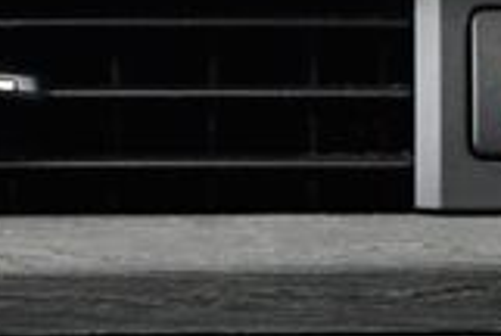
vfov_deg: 9.3
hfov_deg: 14.2
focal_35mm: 143
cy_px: 523
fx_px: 1994
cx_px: 423
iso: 4000
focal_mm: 18
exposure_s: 1/60
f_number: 3.5
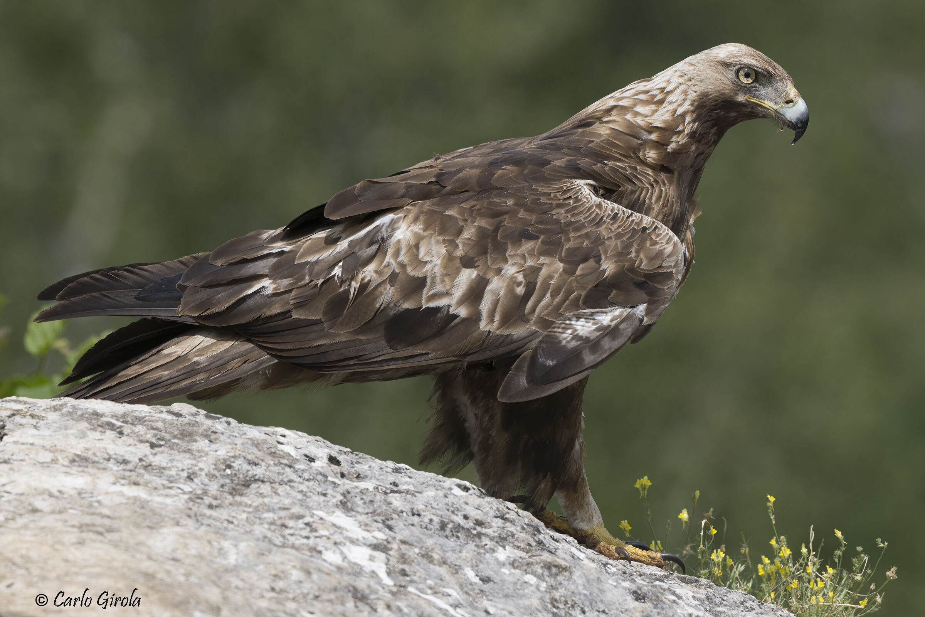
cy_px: 308
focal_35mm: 600
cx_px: 462
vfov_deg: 2.3
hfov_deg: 3.4
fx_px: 15415
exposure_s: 1/1000
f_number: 10
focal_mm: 600
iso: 800
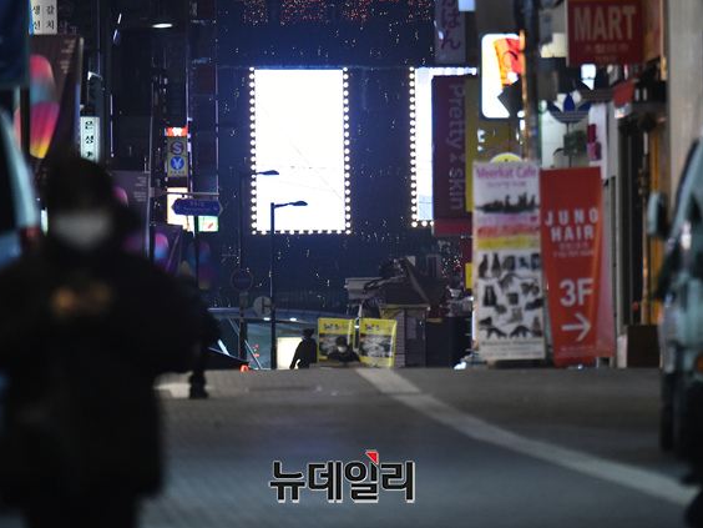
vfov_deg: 3.4
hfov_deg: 4.5
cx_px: 339
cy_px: 263
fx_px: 8855
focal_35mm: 436
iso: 8000
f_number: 6.3
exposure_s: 1/160
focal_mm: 400
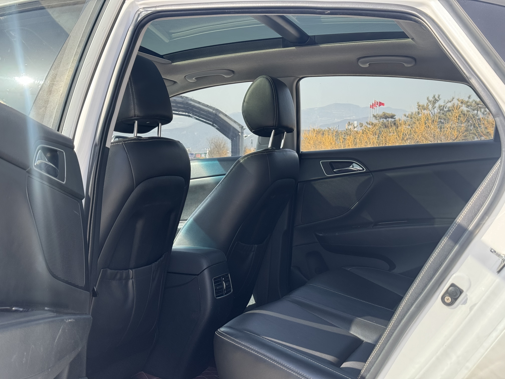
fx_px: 700
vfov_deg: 30.3
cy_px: 190
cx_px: 252
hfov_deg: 39.7
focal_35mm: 48
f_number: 1.78
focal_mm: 6.76
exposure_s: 1/598
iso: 64
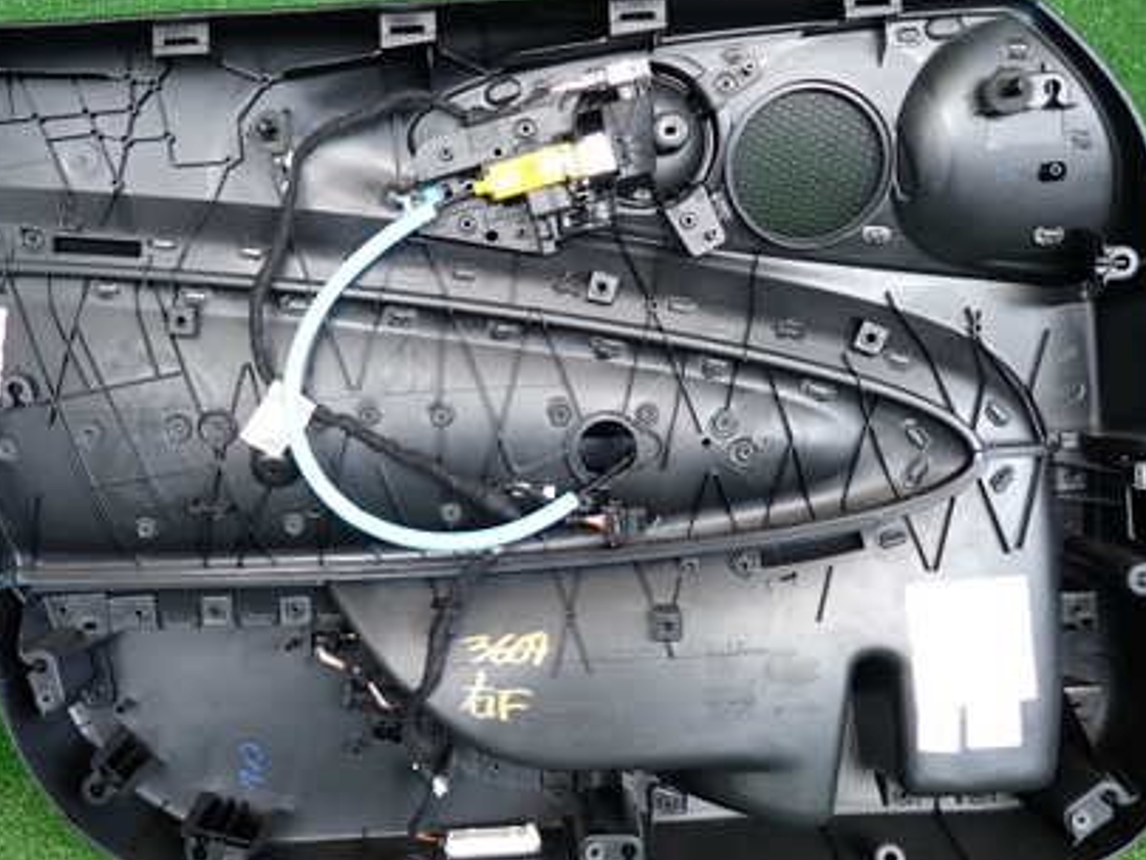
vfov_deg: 38.7
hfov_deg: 49.9
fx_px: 1225
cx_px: 487
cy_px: 410
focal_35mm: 37
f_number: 2
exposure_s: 1/125
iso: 200
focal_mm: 4.5
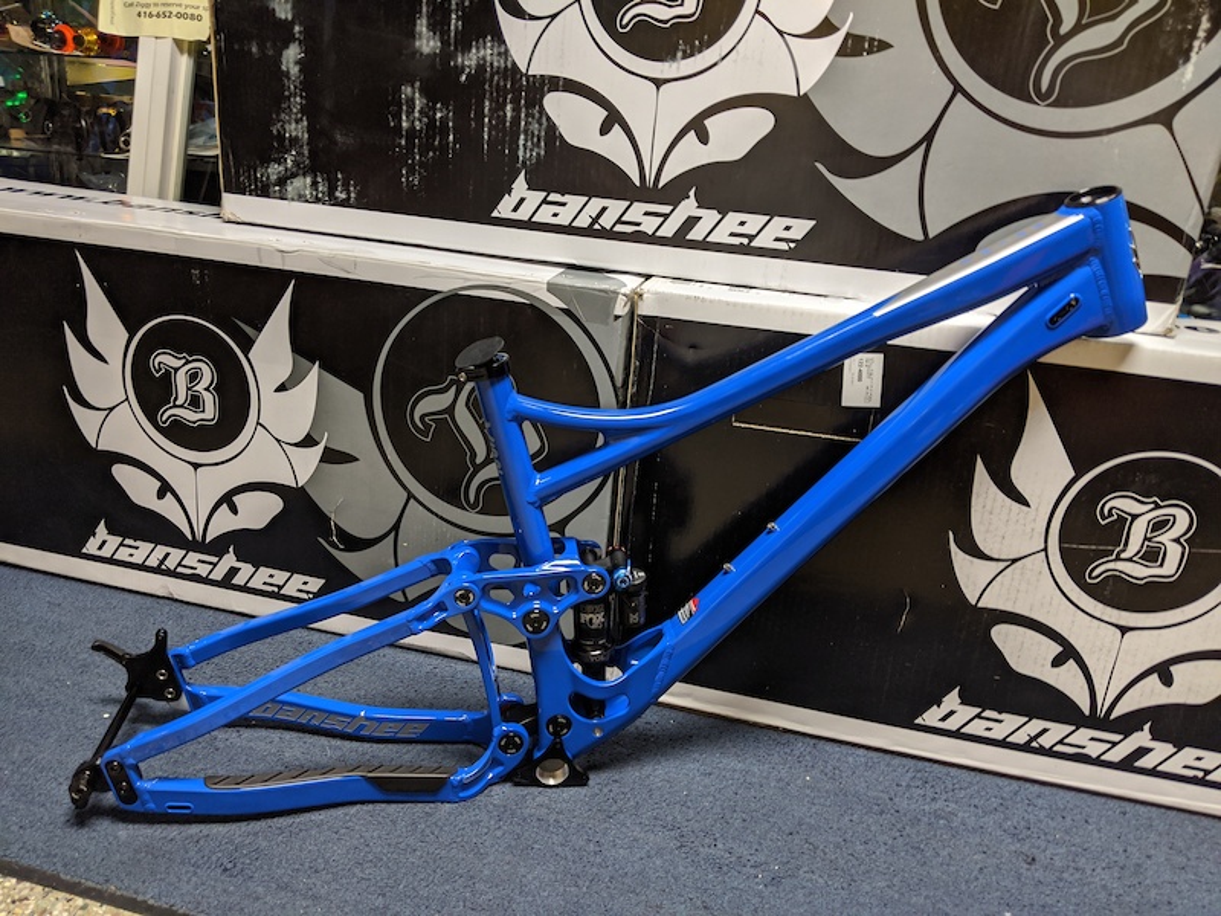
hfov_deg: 65.3
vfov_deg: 51.4
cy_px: 458
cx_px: 610
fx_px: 952
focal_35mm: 27
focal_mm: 4.44
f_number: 1.8
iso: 130
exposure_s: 1/24
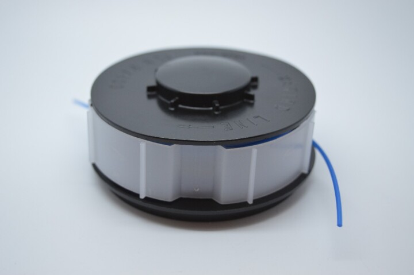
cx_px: 207
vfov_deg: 23.7
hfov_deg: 35.1
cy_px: 138
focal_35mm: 57
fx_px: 655
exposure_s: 1/100
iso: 400
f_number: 4.8
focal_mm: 38
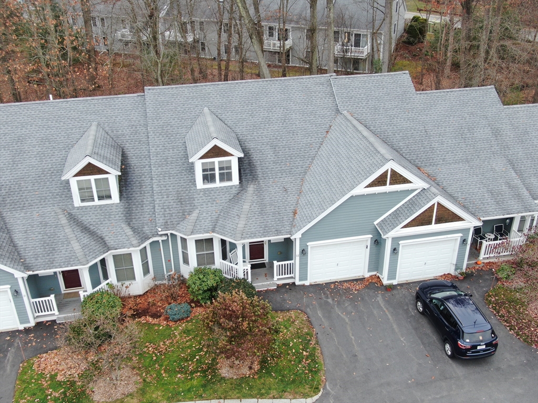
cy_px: 202
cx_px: 269
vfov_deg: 38.7
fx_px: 575
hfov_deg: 50.1
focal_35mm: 37
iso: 160
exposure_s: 1/30
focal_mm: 6.35
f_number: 3.4
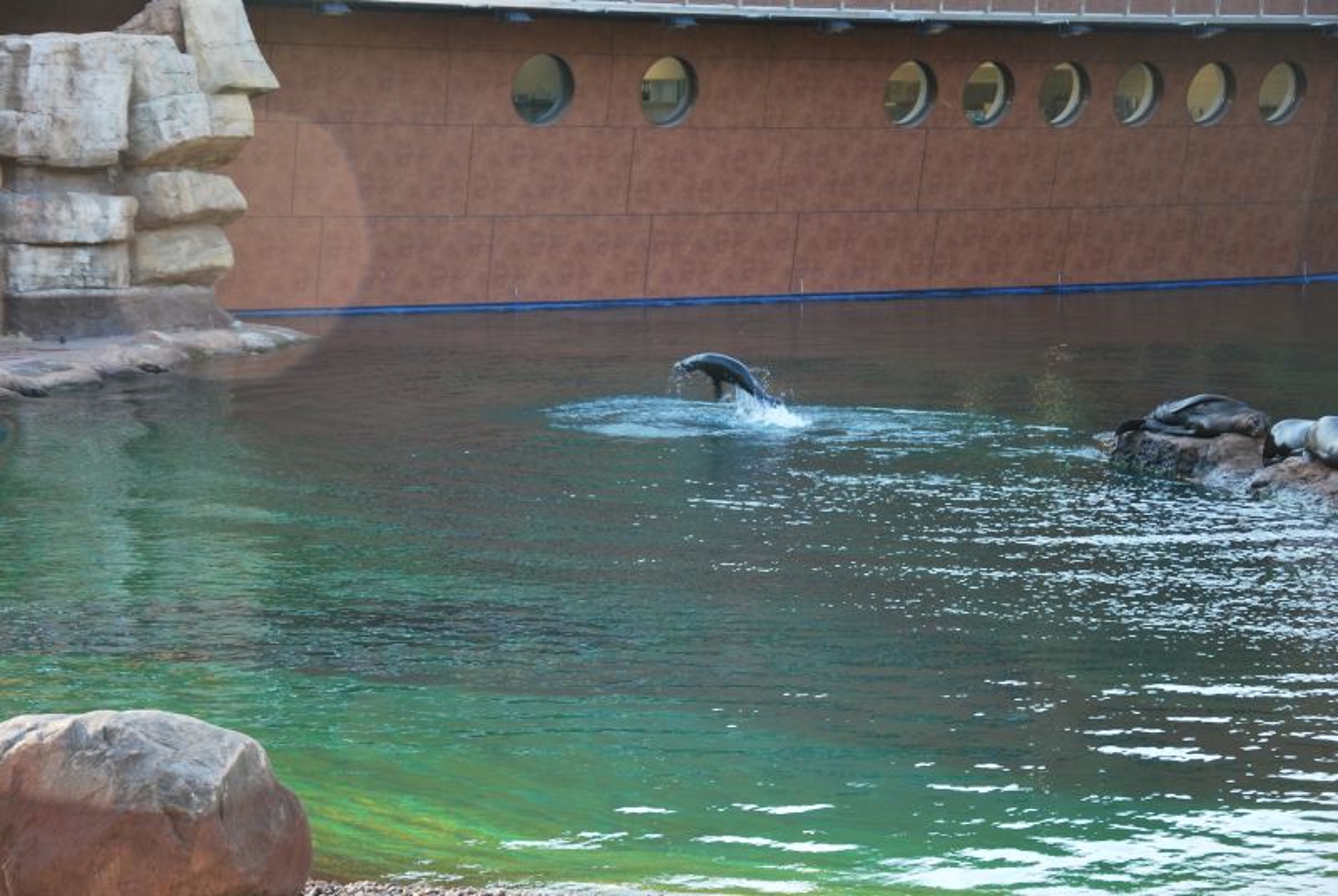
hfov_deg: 26.0
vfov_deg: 17.6
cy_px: 448
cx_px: 669
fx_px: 2903
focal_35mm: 78
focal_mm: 52
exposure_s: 1/60
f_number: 5
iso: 200
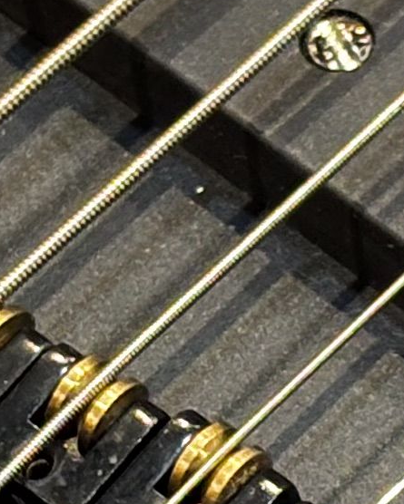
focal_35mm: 368
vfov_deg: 5.2
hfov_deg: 4.2
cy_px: 621
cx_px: 505
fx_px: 5499
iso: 200
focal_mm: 5.96
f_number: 1.6
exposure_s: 1/40
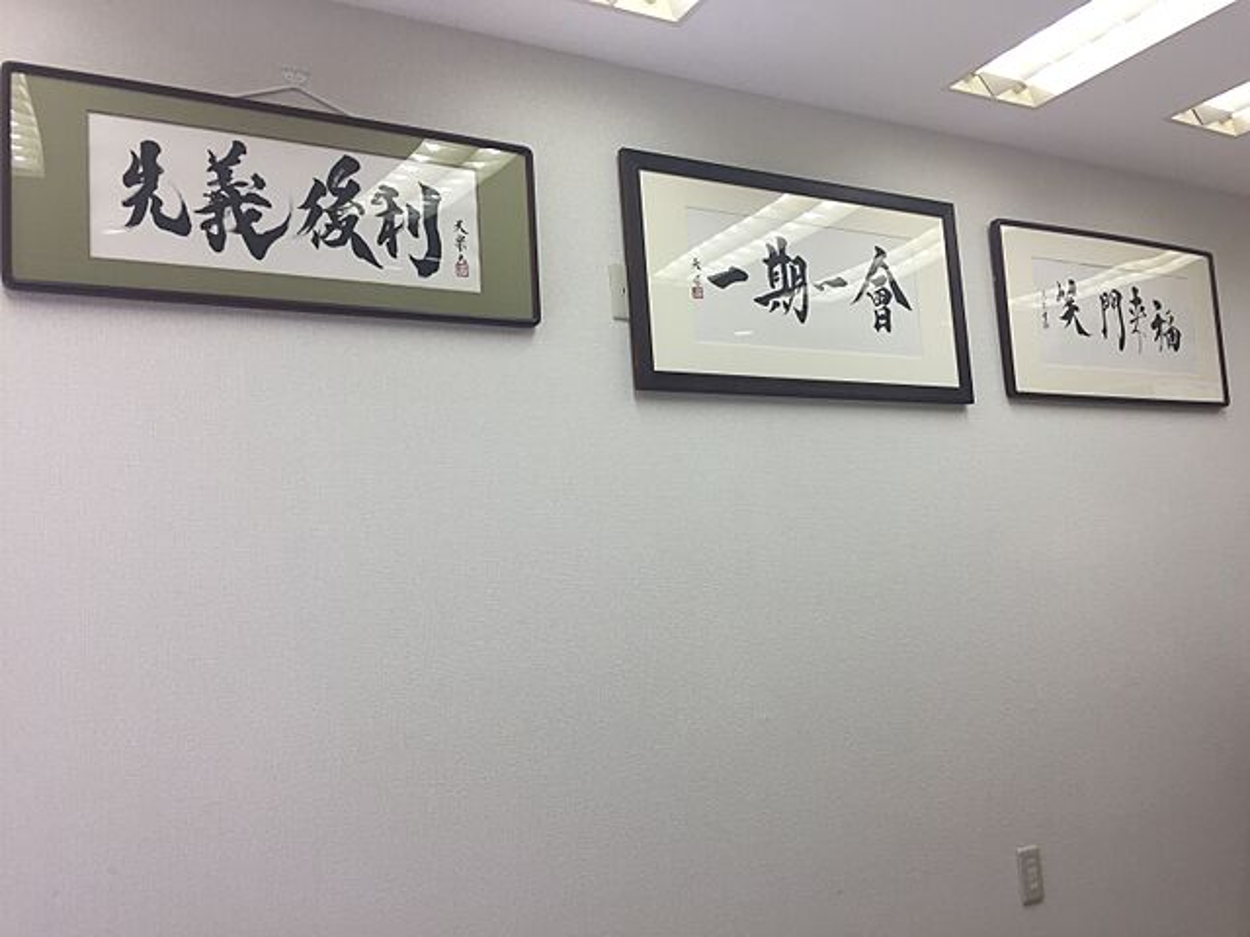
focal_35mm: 29
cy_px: 468
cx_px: 625
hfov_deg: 61.7
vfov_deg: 48.2
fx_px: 1047
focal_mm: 4.15
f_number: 2.2
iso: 50
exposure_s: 1/120
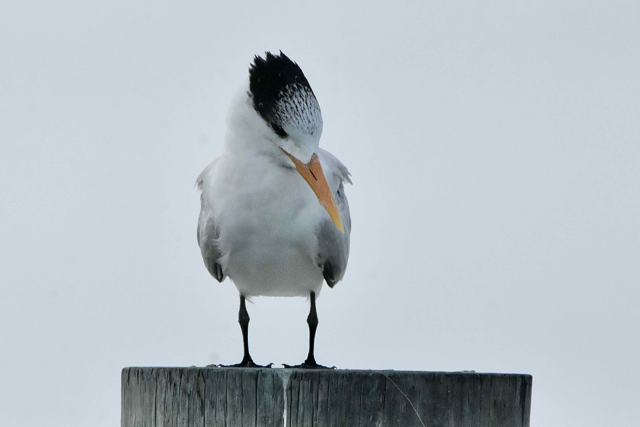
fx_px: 15998
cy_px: 214
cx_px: 320
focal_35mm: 900
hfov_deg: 2.3
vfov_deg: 1.5
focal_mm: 600
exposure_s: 1/8000
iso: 5000
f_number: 11
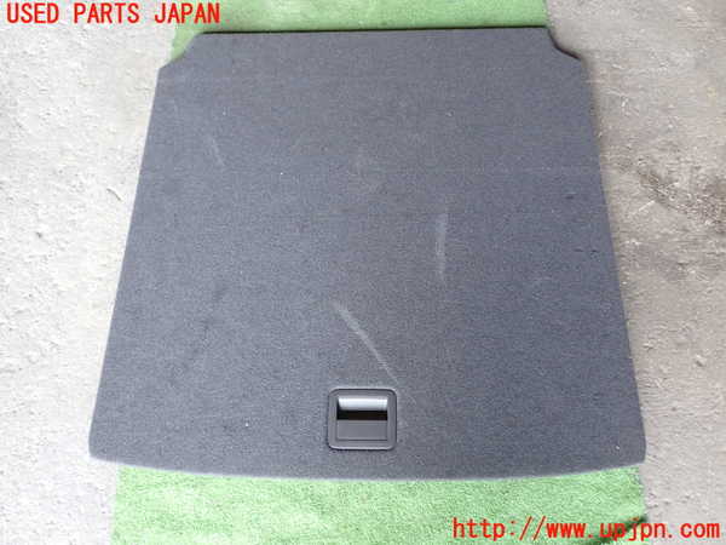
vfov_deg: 44.2
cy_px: 272
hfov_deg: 56.8
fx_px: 671
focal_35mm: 32
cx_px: 363
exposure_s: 1/60
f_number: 2.4
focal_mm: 5.79
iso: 160
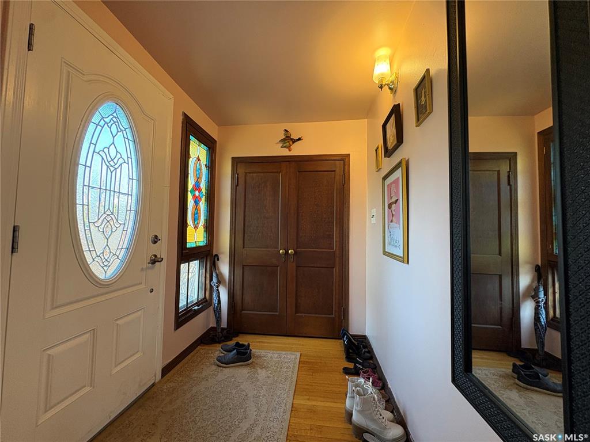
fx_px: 239
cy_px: 221
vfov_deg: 85.7
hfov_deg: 102.1
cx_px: 295
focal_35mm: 14
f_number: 2.2
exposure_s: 1/60
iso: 320
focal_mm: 2.22
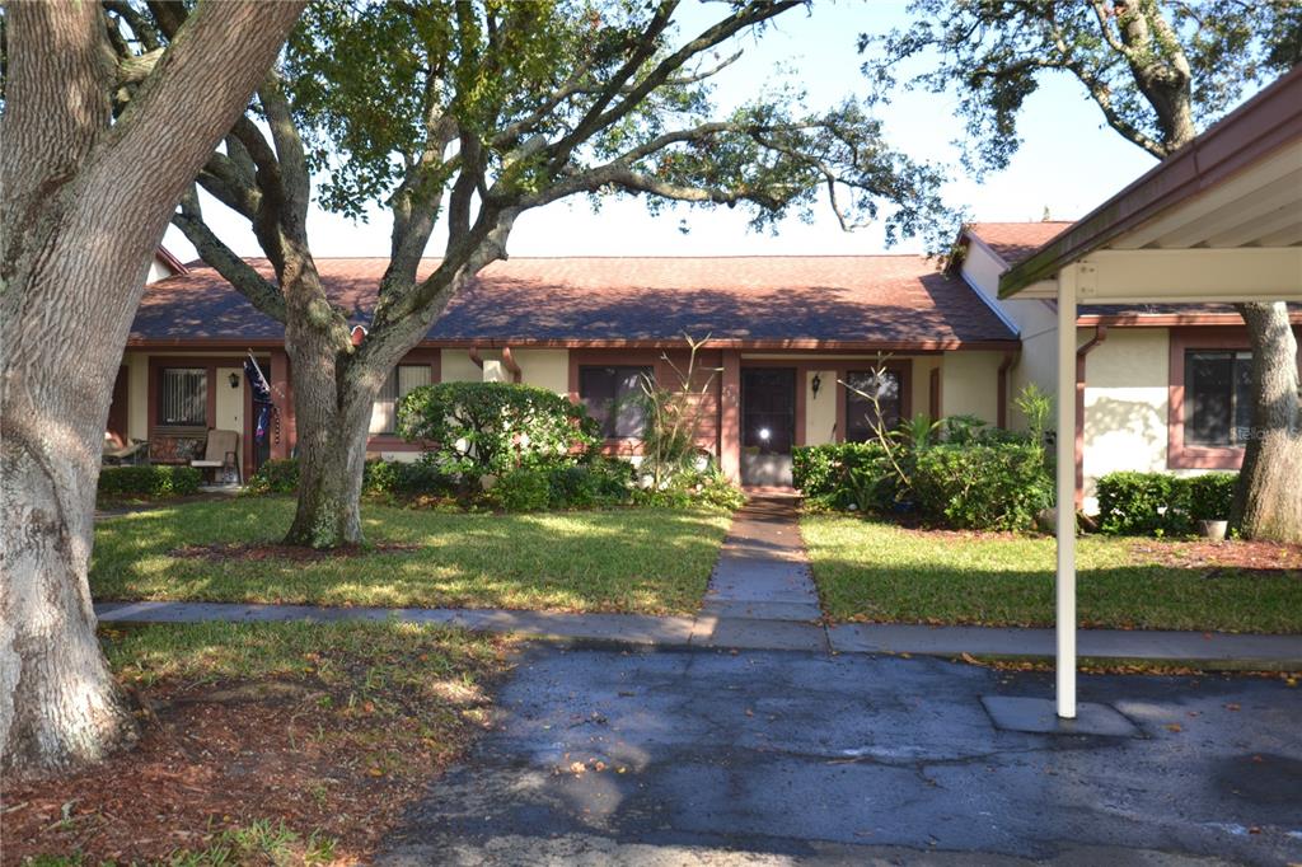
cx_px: 651
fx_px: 1085
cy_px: 434
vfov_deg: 43.6
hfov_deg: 61.9
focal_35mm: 30
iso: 100
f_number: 4.5
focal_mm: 20
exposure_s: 1/125
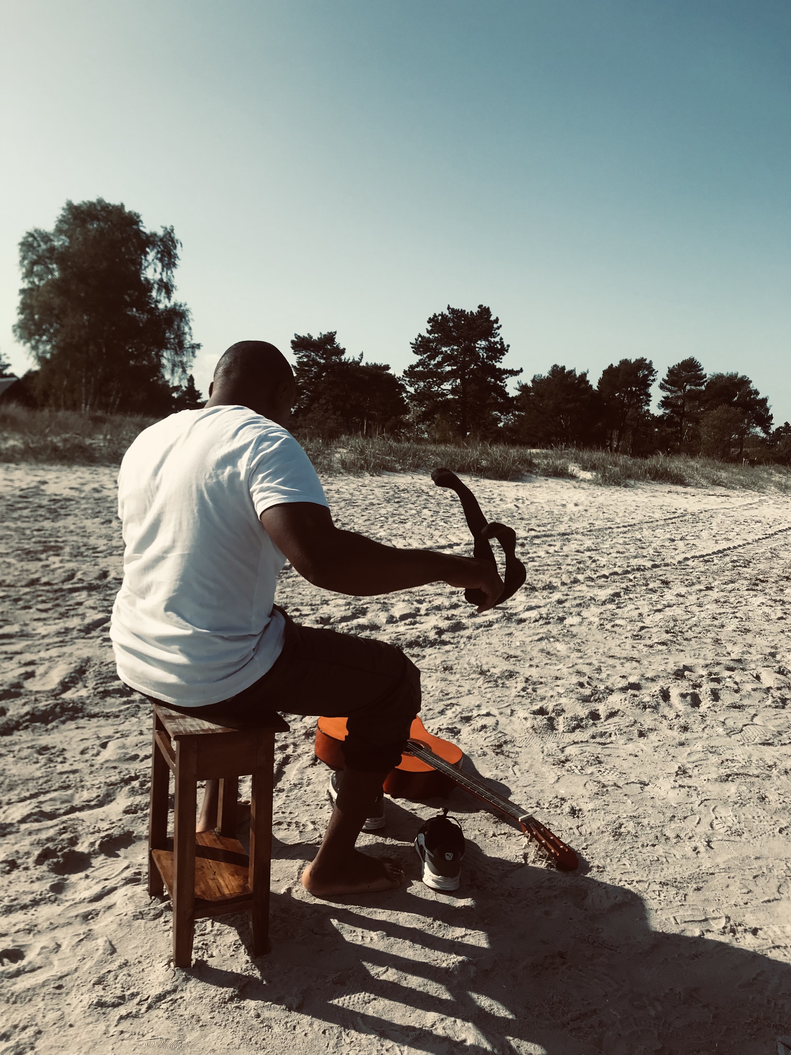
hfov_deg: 49.7
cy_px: 528
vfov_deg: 63.4
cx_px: 396
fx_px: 853
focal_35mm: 28
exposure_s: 1/3096
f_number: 1.8
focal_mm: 3.99
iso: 20
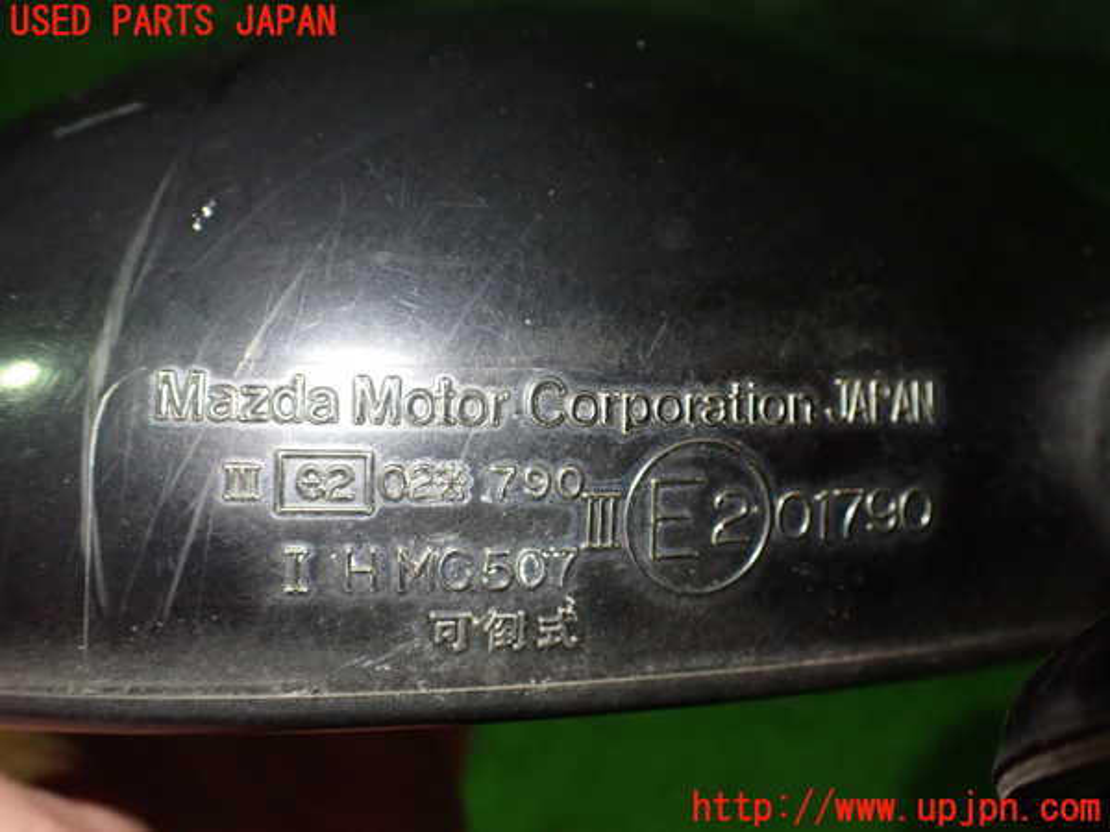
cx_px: 555
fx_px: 962
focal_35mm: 30
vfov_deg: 46.8
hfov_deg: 60.0
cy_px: 416
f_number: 2.3
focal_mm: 5.4
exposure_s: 1/100
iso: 800
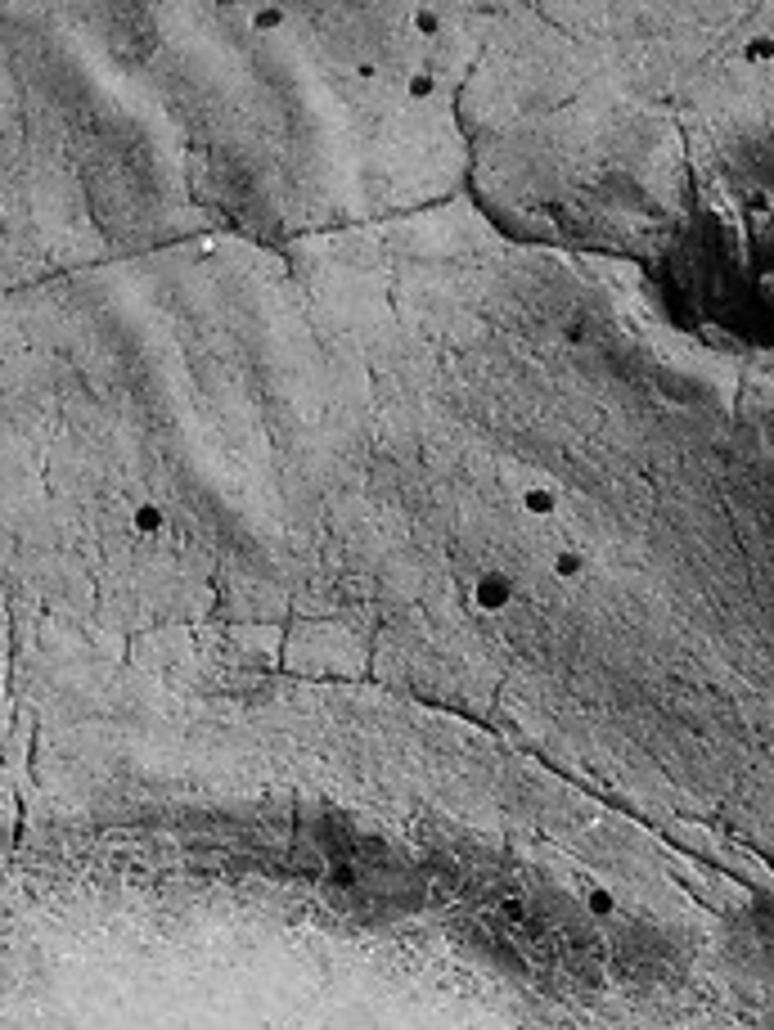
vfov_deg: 3.2
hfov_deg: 2.4
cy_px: -1831
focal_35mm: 605
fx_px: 18020
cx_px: -3195
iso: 1600
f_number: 4
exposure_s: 1/160
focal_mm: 40
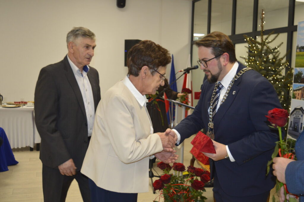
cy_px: 101
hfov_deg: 48.0
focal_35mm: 40
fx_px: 342
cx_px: 152
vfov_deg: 33.0
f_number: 4
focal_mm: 27
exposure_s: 1/60
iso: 800
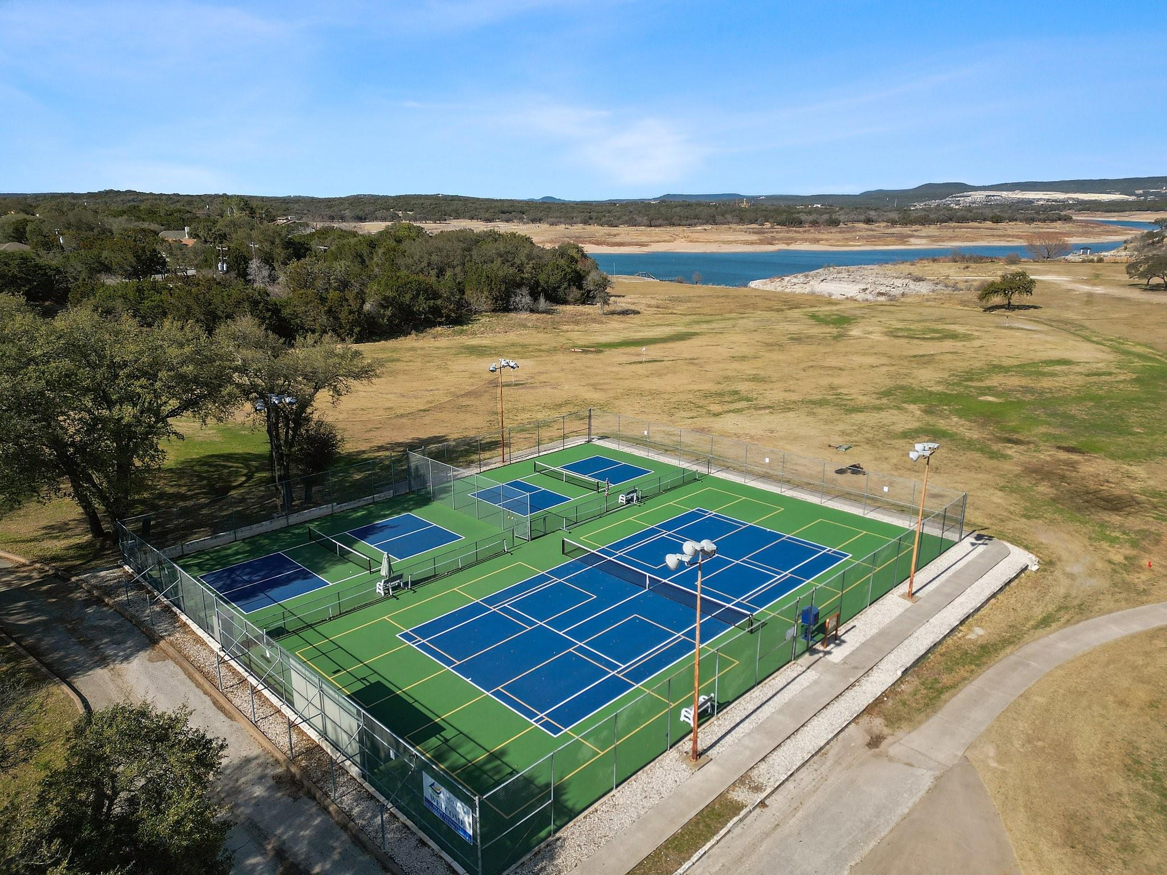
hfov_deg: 71.6
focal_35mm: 24
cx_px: 584
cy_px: 438
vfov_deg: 56.8
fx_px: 809
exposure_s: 1/2500
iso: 100
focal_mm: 6.72
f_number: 1.7
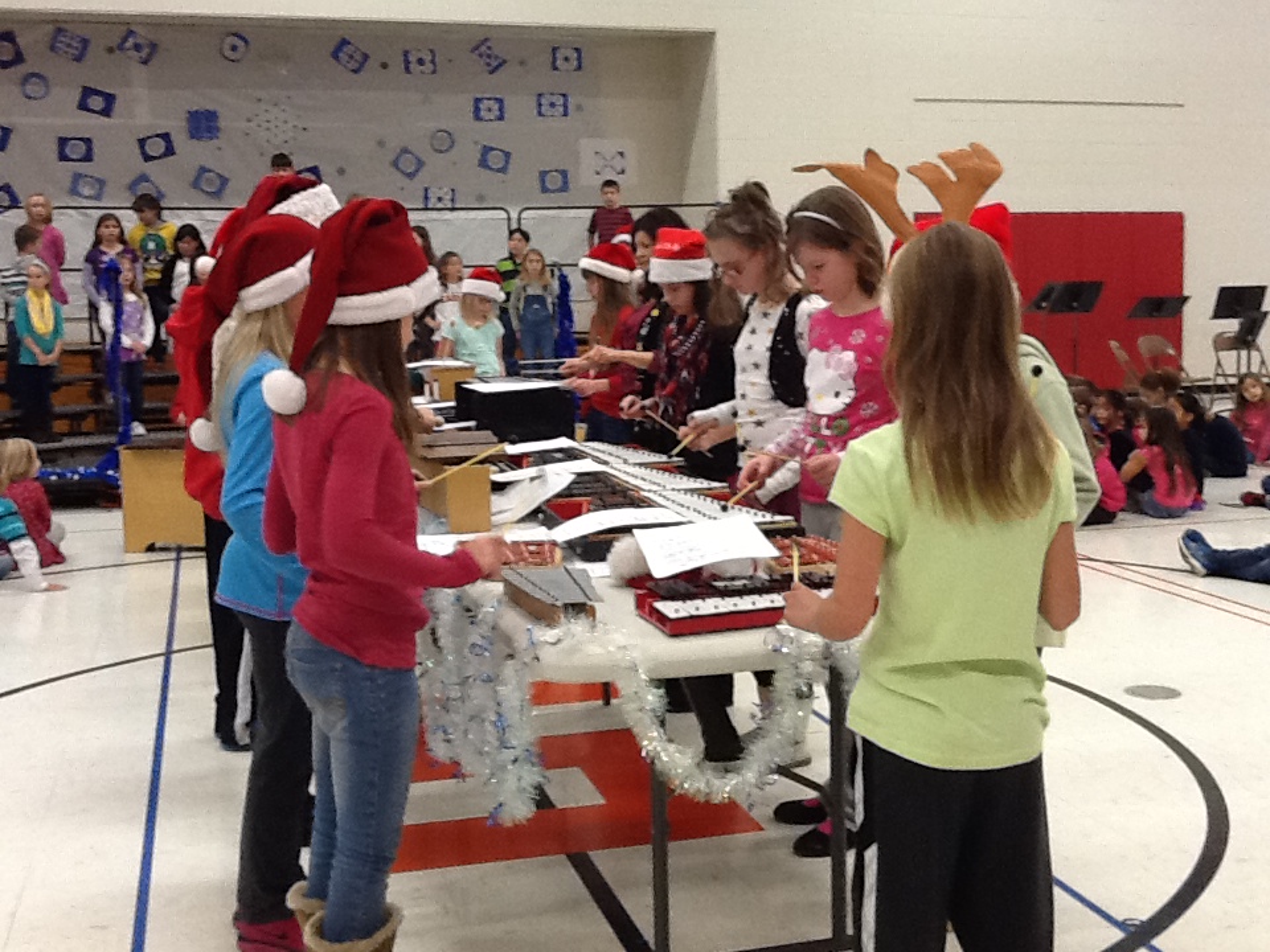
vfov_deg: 32.9
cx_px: 635
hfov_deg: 42.9
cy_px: 476
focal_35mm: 44
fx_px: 1614
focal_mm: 2.03
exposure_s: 1/30
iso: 100
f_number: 2.4
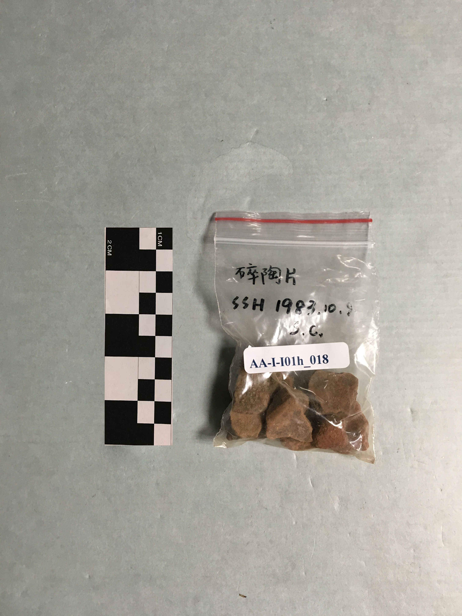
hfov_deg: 48.2
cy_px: 308
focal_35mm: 29
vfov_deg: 61.7
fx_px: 516
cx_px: 231
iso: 80
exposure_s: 1/30
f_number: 2.2
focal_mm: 4.15
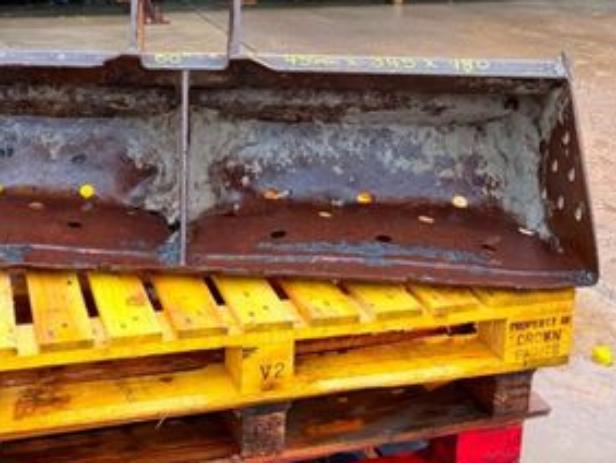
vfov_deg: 27.1
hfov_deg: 36.7
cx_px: 164
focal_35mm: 51
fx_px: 908
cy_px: 9
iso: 500
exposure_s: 1/50
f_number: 1.78
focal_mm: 6.76
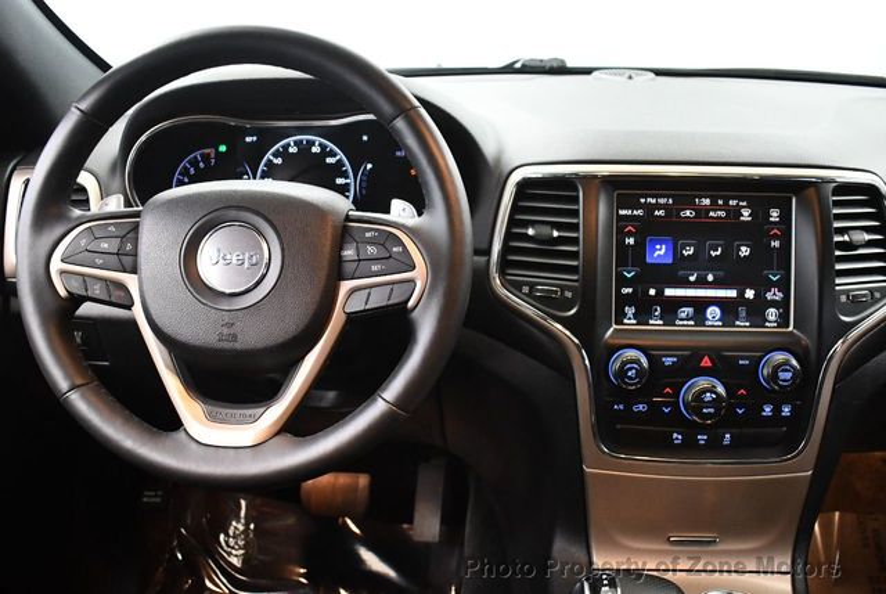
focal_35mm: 36
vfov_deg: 37.0
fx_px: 887
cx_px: 443
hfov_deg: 53.1
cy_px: 297
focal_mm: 18
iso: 4000
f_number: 3.5
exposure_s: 1/60
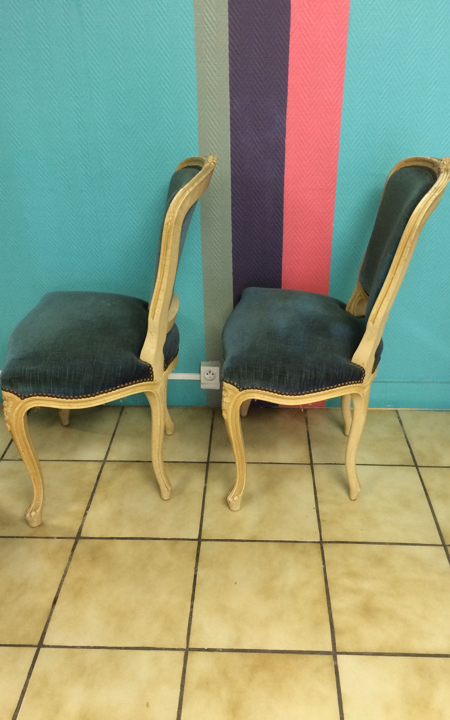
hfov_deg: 40.6
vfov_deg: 61.2
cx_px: 244
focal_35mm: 31
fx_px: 608
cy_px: 358
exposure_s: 1/33
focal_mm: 4.15
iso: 250
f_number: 2.2
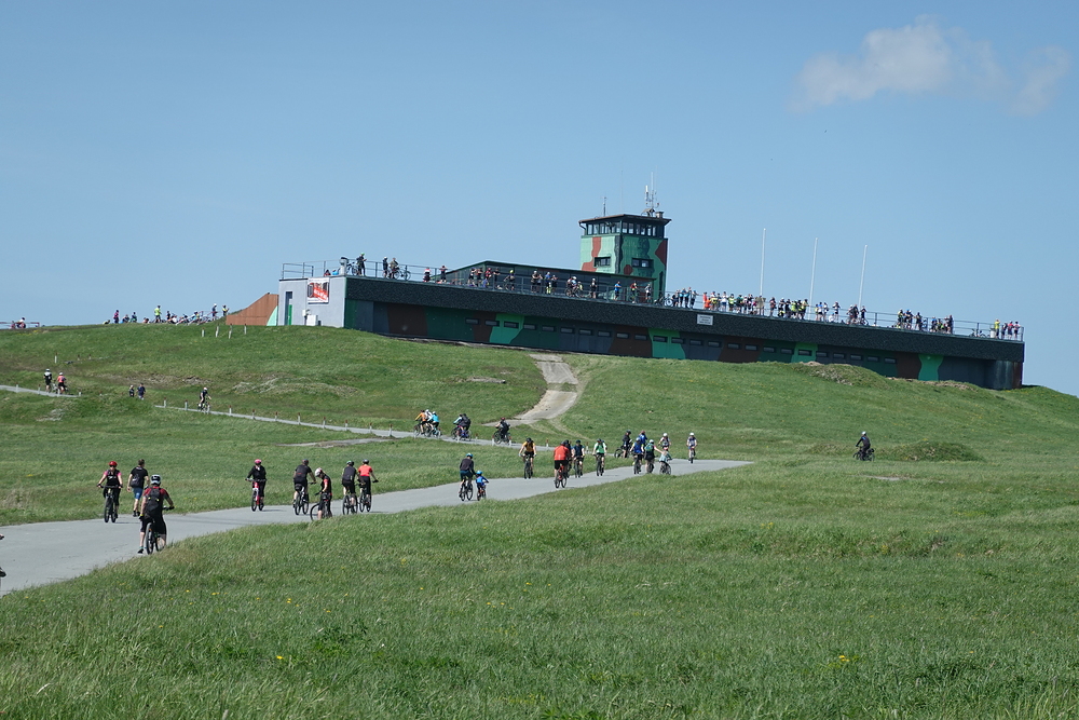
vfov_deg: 7.8
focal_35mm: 175
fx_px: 5246
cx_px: 540
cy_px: 360
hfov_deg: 11.7
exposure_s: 1/800
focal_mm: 63.55
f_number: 4.5
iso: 125
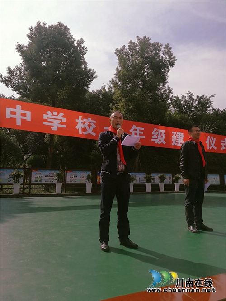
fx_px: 235
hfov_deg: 51.4
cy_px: 150
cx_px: 113
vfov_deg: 65.3
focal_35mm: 27
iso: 50
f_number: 2.2
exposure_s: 1/2045
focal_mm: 3.95
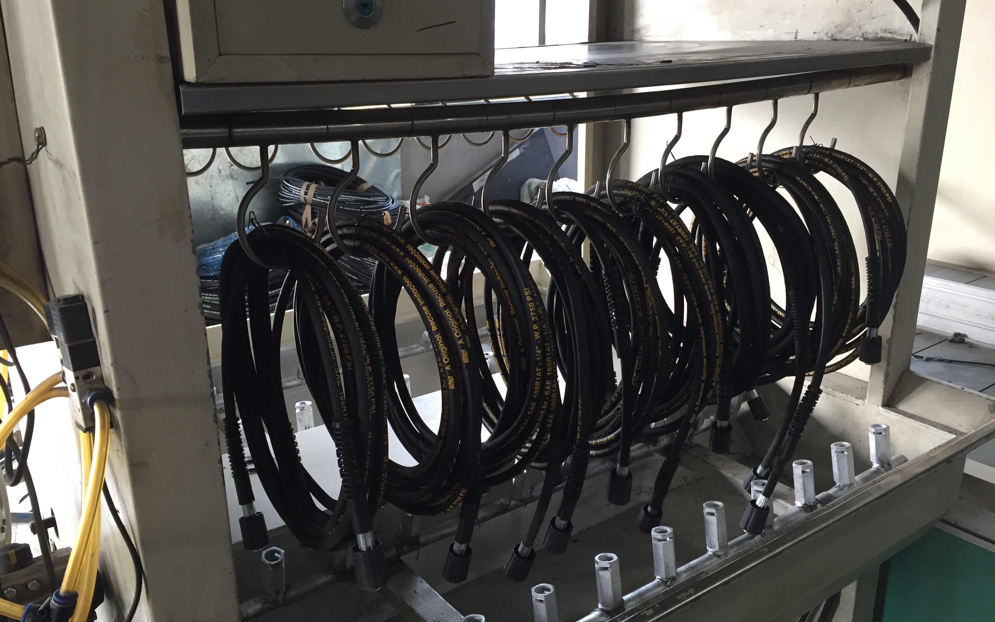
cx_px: 495
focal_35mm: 31
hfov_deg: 61.2
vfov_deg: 40.6
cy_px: 315
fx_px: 841
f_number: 2.2
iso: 50
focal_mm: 4.15
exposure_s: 1/33
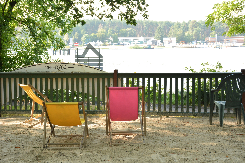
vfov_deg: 20.2
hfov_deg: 29.9
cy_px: 82
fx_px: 459
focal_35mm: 68
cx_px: 122
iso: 800
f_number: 7.1
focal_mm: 45
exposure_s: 1/200
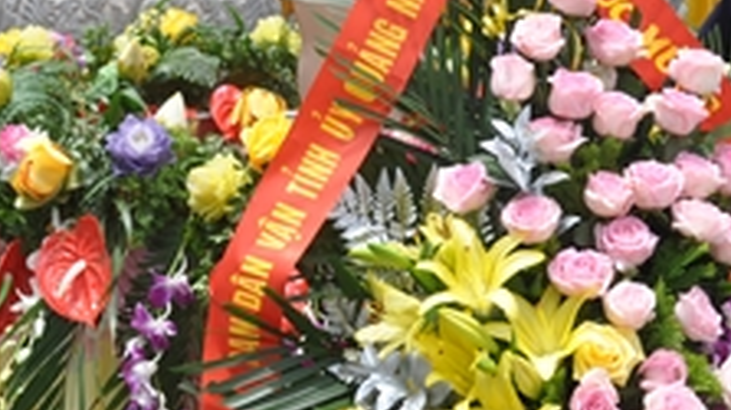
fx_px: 2130
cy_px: 92
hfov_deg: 19.2
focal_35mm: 110
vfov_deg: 11.0
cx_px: 121
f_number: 9
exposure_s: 1/320
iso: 200
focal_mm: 24
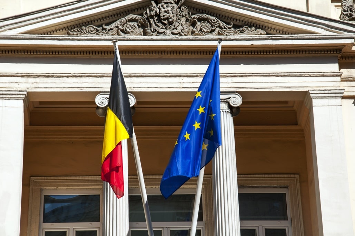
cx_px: 178
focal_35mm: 138
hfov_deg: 14.9
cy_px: 118
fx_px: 1360
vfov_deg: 9.9
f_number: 10
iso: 100
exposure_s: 1/250
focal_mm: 92
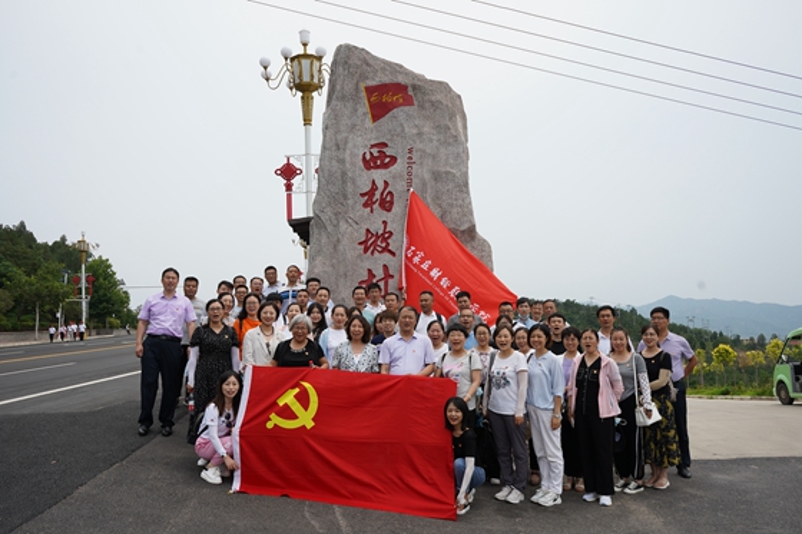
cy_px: 267
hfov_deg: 65.5
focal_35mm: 28
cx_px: 401
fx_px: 624
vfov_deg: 46.4
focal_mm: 28
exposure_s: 1/250
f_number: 8
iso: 100
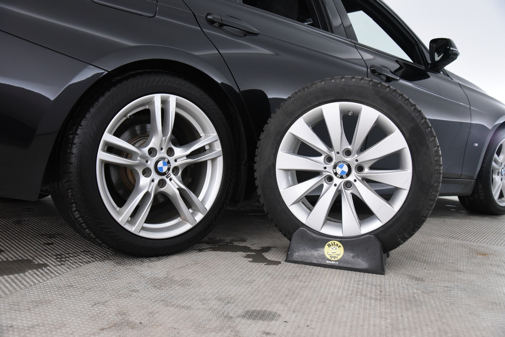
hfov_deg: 54.4
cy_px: 168
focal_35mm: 35
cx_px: 252
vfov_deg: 37.9
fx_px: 491
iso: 4000
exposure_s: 1/80
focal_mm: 35
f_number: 5
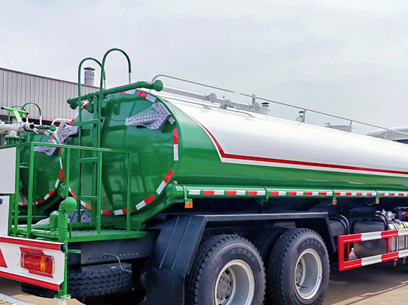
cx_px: 211
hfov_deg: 47.9
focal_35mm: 39
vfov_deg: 36.7
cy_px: 172
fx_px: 459
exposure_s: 1/6536
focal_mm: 5.52
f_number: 1.9
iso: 50
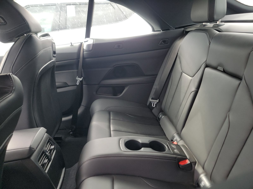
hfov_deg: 71.6
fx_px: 175
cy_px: 94
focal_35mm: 24
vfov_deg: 56.8
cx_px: 126
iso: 181
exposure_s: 1/59
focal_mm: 6.7
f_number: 1.8
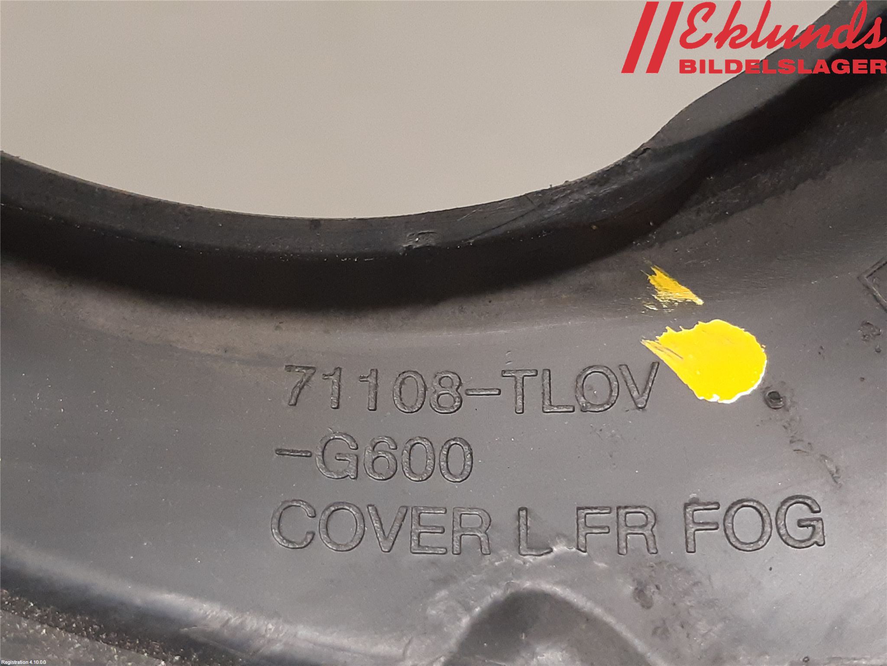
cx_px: 444
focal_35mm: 26
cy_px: 333
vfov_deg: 53.1
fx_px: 666
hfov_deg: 67.3
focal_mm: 3.93
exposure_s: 1/50
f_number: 1.7
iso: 320
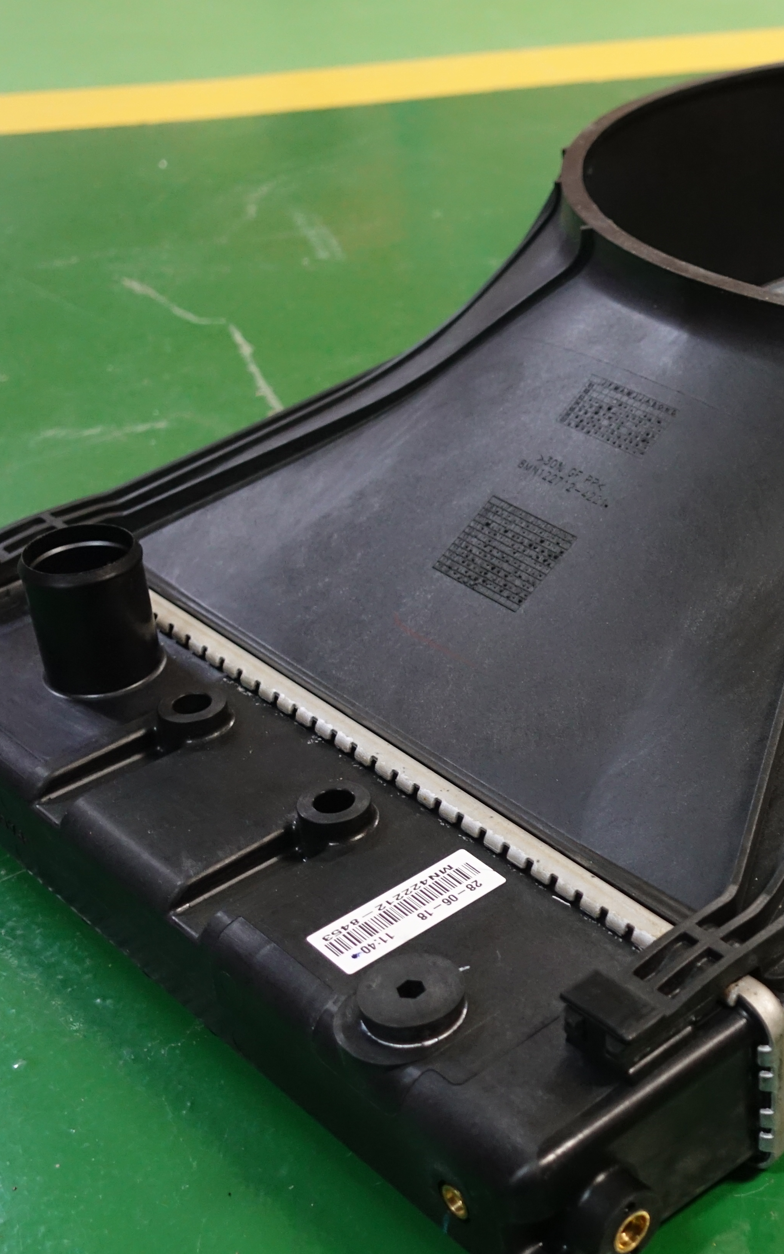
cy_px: 671
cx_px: 790
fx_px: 1812
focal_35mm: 53
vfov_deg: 38.2
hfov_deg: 23.4
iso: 800
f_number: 2.5
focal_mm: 11.22
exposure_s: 1/20
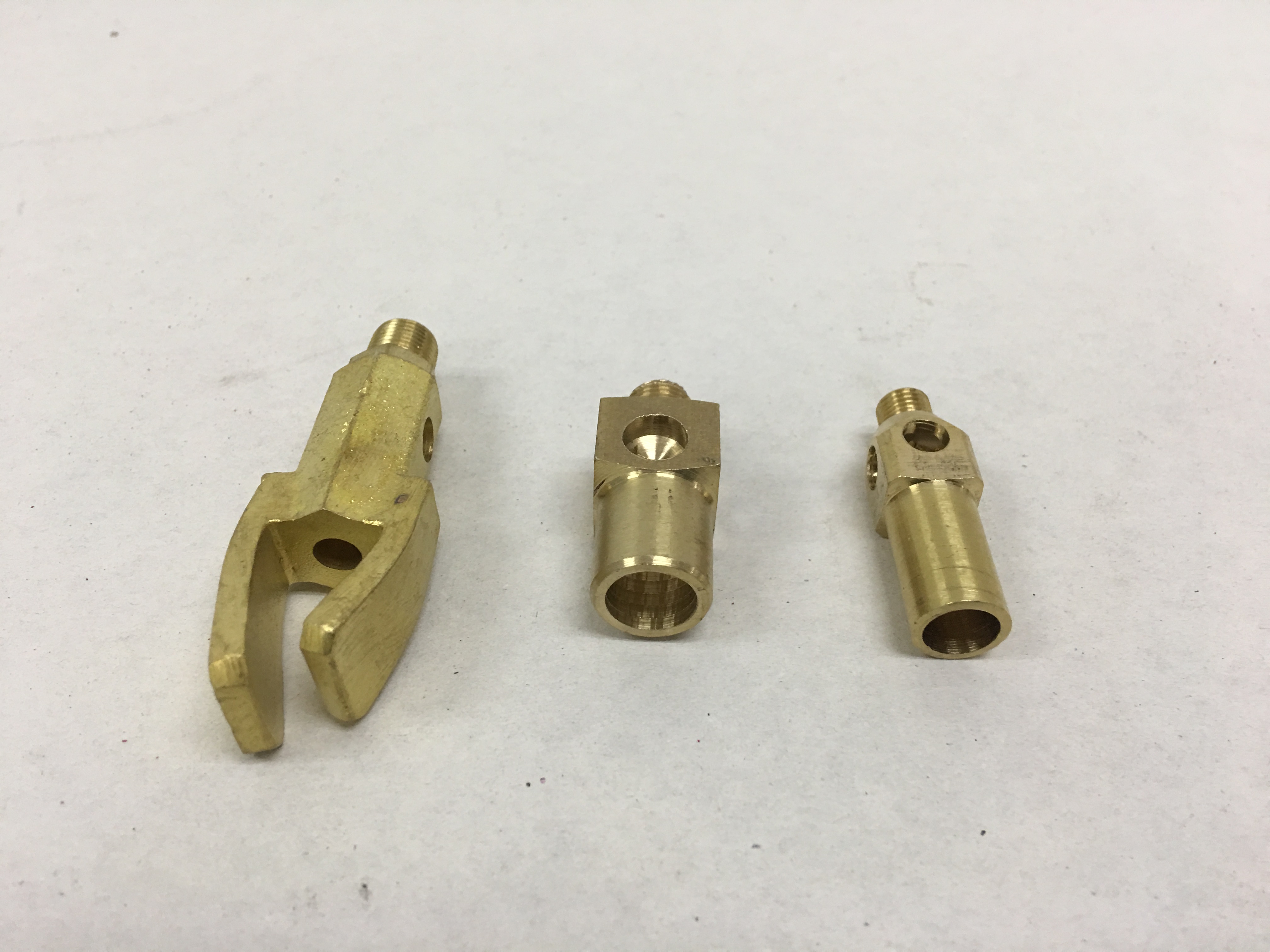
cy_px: 476
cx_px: 635
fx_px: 1064
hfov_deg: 61.7
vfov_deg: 48.2
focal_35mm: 29
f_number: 2.2
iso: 40
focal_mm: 4.15
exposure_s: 1/30
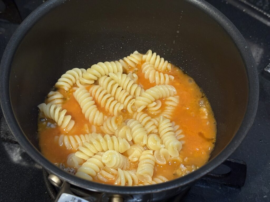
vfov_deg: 28.0
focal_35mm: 52
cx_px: 135
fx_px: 406
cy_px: 101
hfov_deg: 36.8
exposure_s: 1/50
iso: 125
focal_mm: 5.96
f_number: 1.6
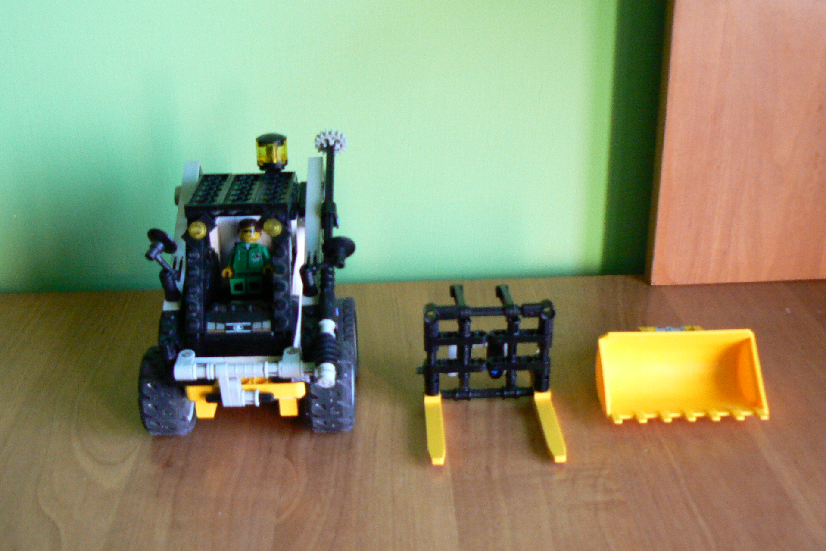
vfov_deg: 33.4
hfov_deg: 48.5
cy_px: 250
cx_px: 400
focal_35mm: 40
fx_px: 918
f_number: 2.8
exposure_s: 1/20
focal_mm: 6
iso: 200
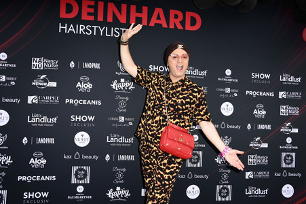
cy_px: 102
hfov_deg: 58.8
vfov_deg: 41.1
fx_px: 272
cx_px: 153
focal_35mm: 32
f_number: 5.6
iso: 200
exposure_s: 1/160
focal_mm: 32
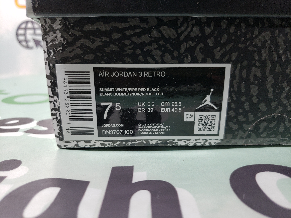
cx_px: 146
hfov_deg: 67.3
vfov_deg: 53.1
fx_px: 219
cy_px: 109
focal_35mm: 26
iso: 50
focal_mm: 4.3
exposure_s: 1/239
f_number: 1.5
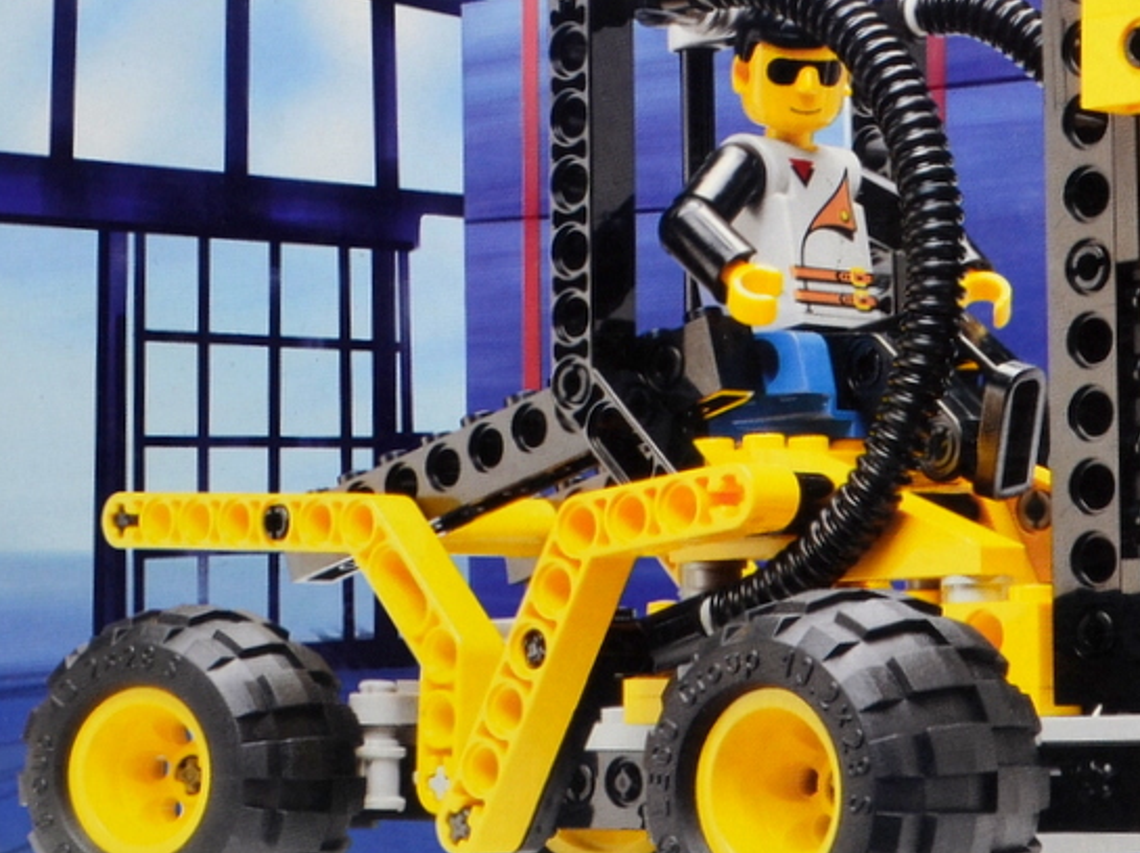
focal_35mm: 93
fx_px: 3061
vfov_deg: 15.7
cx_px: 818
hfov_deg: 21.0
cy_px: 88
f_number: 5.6
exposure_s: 1/15
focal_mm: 22
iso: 125
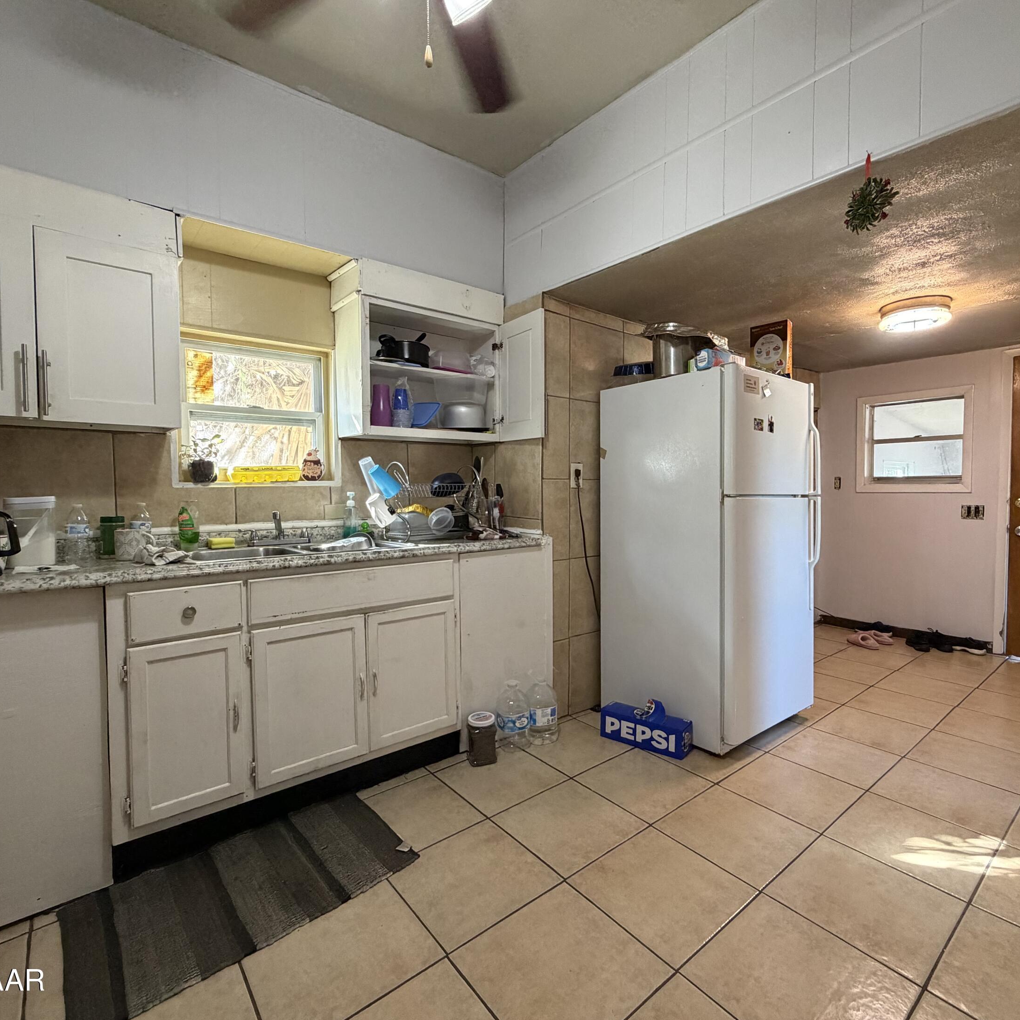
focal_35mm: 17
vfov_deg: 84.0
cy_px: 503
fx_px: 567
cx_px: 546
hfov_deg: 83.8
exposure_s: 1/60
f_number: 2.2
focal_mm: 2.22
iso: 400
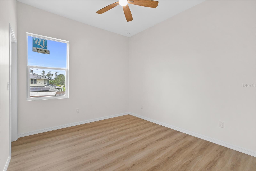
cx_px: 128
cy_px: 86
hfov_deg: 100.4
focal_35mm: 15
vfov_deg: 77.3
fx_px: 107
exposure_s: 1/6
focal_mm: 10
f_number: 7.1
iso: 100
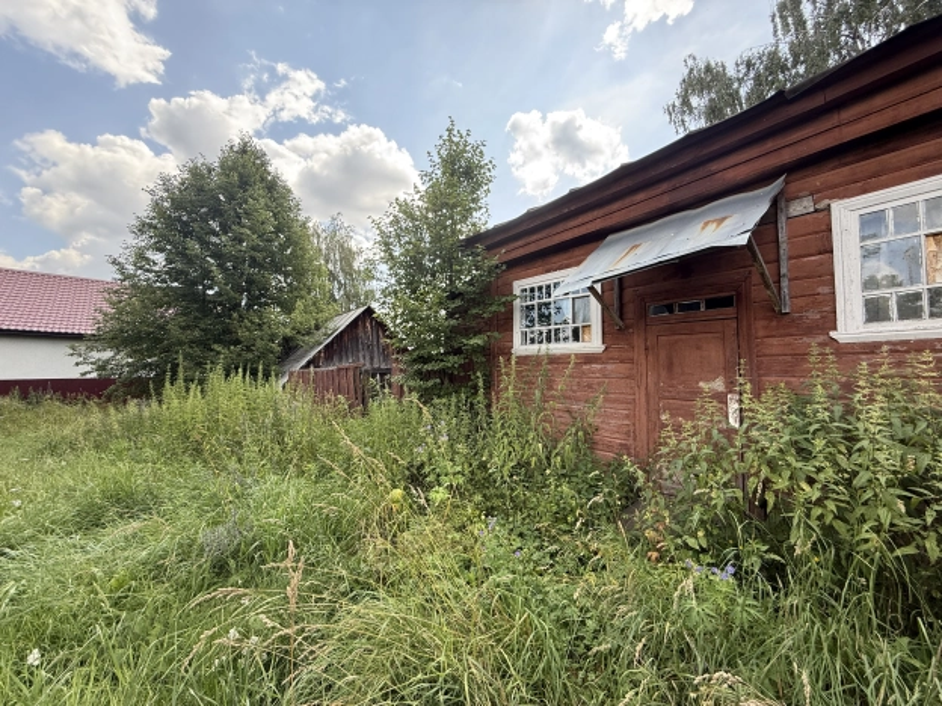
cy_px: 353
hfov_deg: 102.1
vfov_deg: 85.7
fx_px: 381
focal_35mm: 14
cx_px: 471
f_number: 2.2
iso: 64
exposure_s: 1/335
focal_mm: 2.22
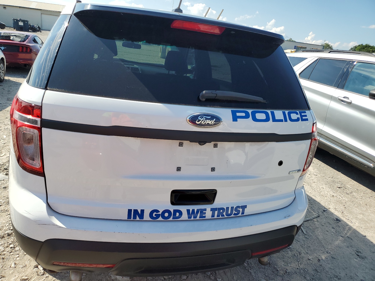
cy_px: 140
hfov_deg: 67.3
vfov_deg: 53.1
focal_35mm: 26
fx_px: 282
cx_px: 188
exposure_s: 1/2500
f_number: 1.5
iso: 50
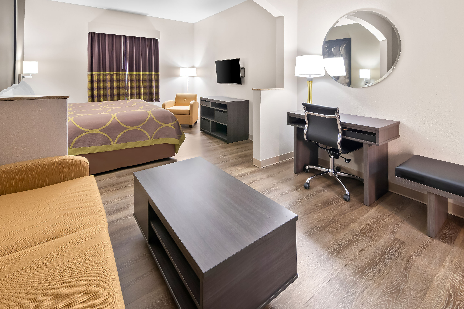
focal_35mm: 16
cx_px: 232
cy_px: 154
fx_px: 213
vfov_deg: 72.1
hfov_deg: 95.0
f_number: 8
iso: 400
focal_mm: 11
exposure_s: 6
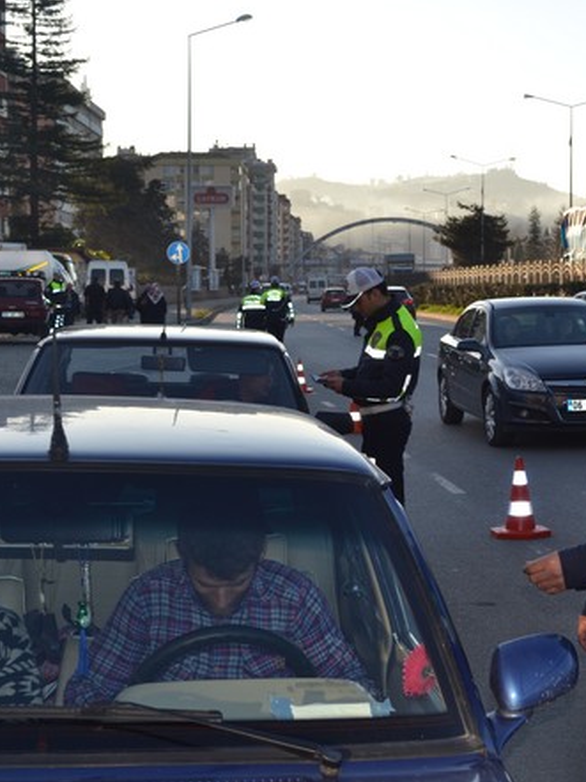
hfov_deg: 20.9
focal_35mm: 70
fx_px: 1582
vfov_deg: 27.8
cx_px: 411
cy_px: 388
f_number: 6.3
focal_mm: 32
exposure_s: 1/200
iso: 100
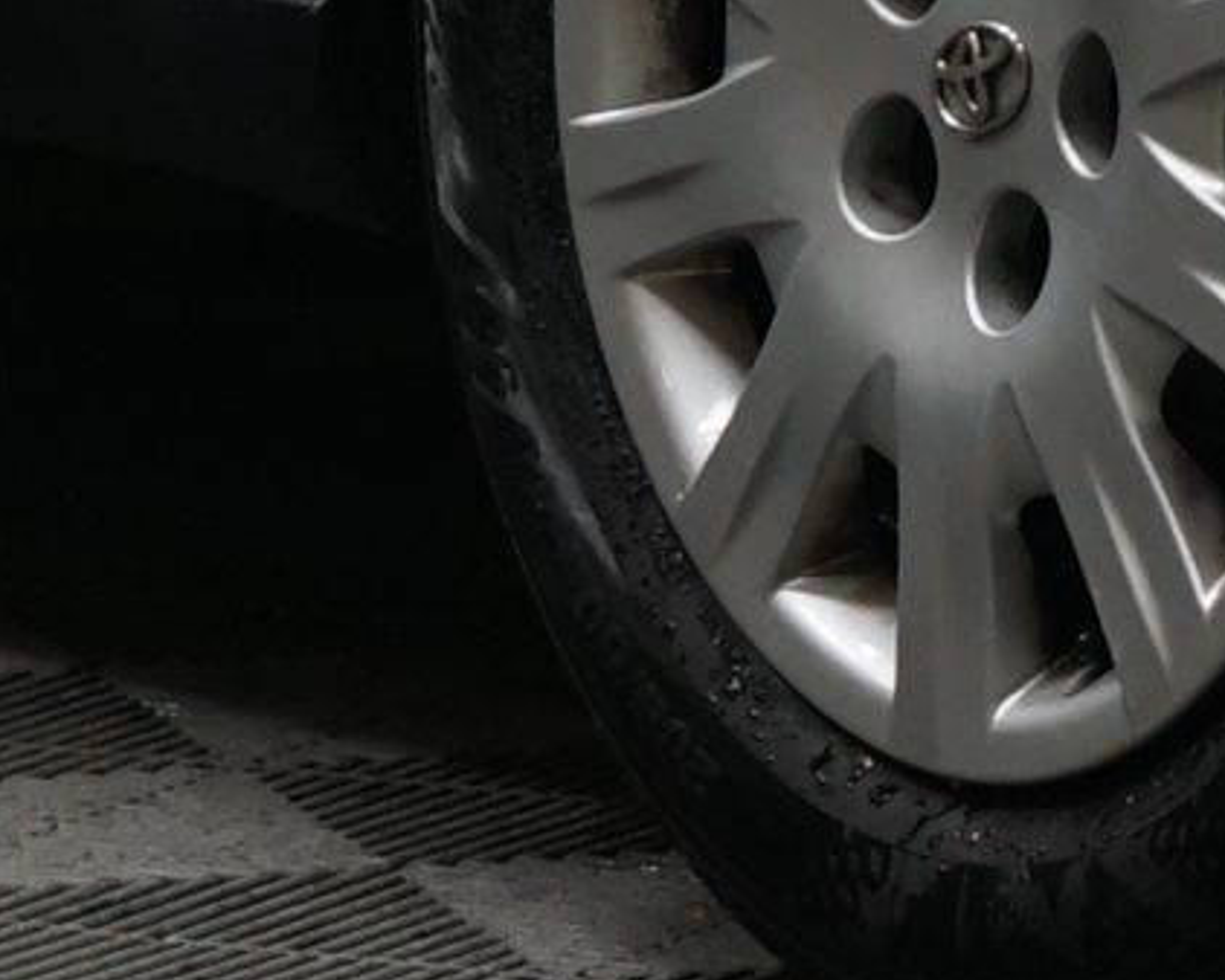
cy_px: -1859
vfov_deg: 3.1
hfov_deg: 3.9
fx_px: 17773
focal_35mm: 490
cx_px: 1335
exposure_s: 1/20
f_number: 5.6
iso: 800
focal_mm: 56
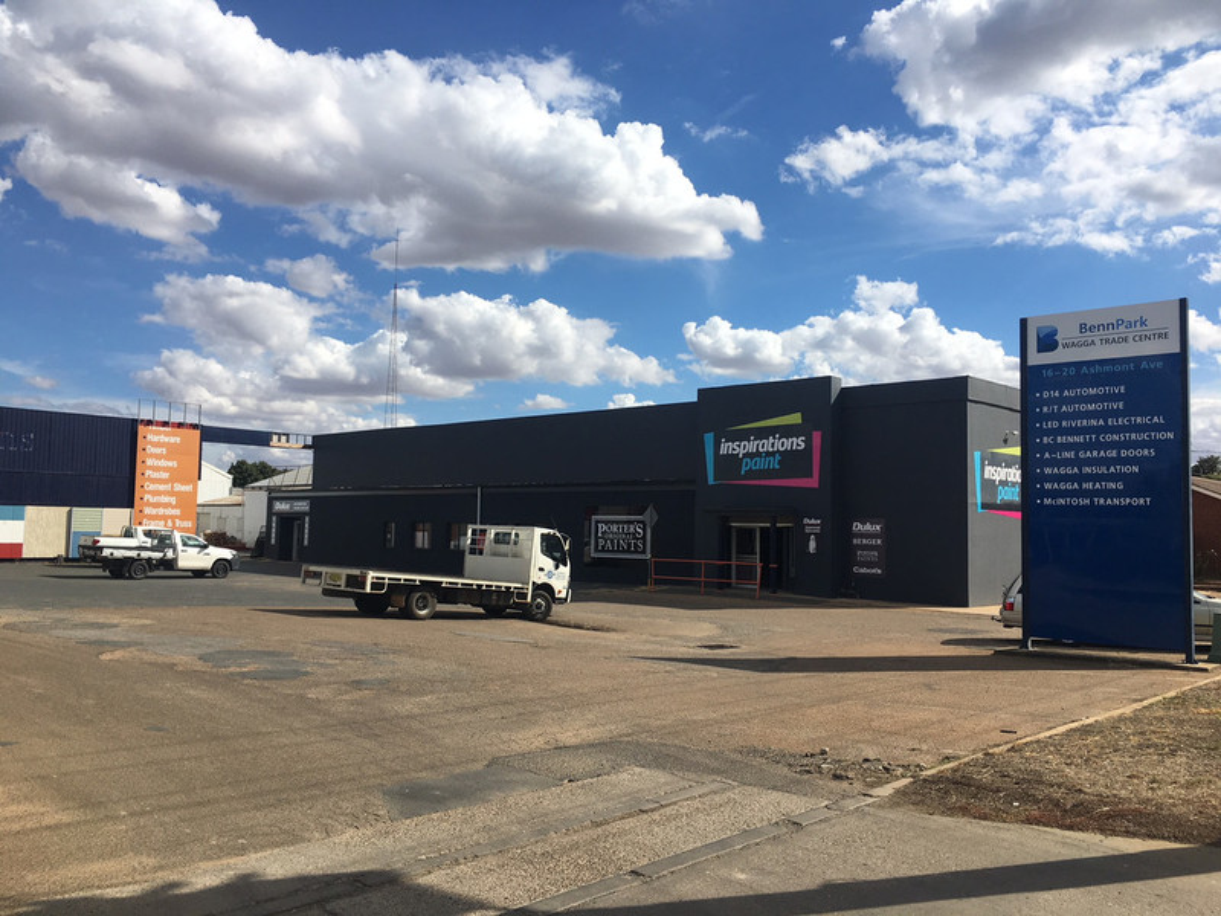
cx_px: 610
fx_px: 1023
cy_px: 458
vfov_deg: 48.2
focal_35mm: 29
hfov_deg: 61.7
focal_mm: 4.15
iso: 25
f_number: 2.2
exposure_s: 1/2849
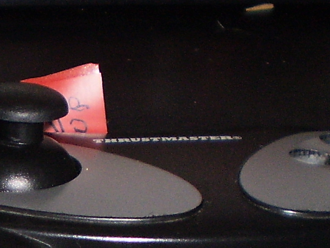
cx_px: -122
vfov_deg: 9.5
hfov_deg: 12.4
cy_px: 302
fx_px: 1468
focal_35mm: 154
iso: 125
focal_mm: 6.3
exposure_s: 1/30
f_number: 3.1
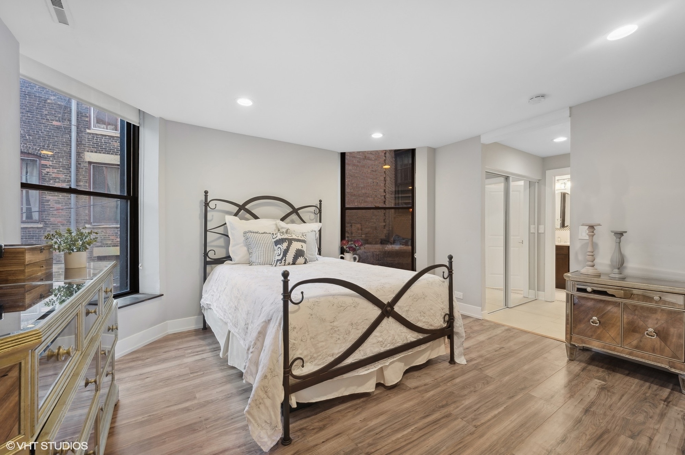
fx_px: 266
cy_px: 228
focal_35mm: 14
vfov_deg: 81.1
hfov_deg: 104.3
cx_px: 342
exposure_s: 1/5
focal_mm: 14
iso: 100
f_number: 9
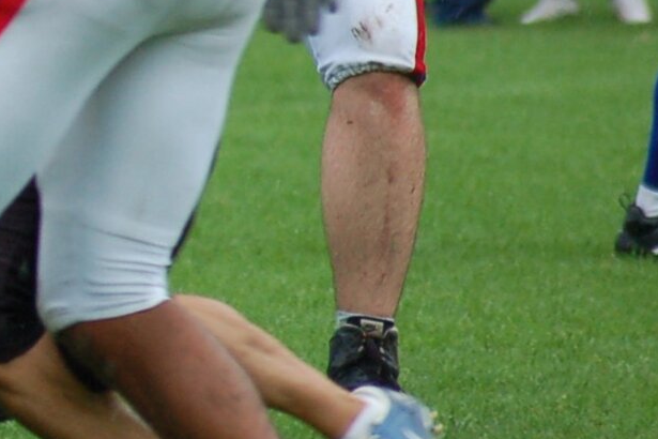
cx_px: -470
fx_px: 19095
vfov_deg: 1.3
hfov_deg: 2.0
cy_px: 24
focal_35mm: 1045
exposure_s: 1/500
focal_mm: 195
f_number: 5
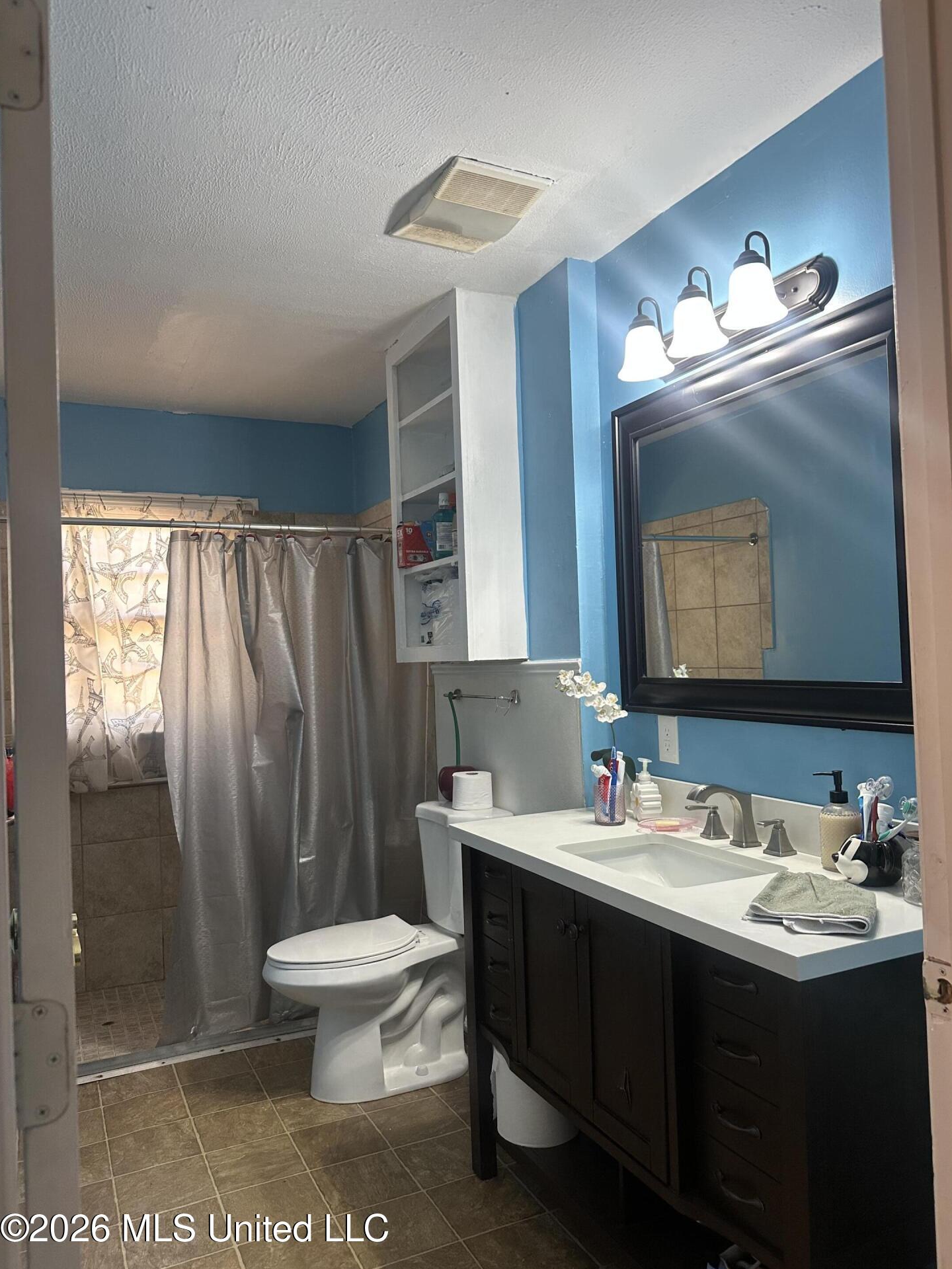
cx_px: 493
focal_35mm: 25
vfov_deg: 69.4
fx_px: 917
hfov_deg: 54.9
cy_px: 628
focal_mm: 6.86
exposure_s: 1/120
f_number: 1.78
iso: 160
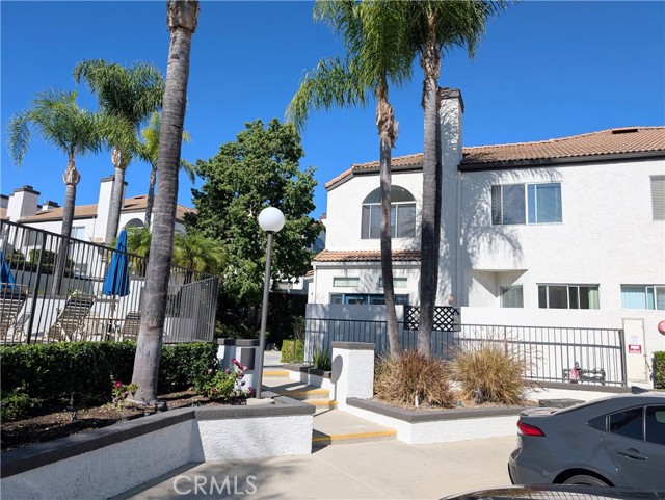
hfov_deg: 71.6
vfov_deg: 56.9
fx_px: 461
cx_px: 332
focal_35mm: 24
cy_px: 250
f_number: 1.68
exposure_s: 1/1912
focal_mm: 6.9
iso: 22
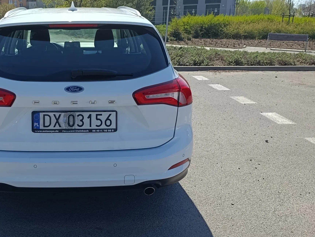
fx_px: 337
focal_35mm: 37
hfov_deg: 47.9
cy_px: 107
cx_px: 73
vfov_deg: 38.7
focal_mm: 6.11
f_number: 1.65
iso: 50
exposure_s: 1/549
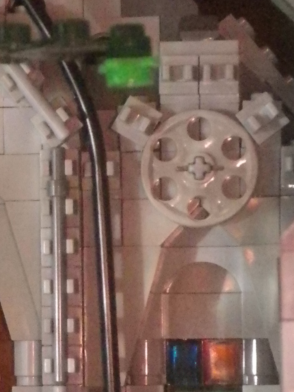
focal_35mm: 189
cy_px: 345
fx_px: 2141
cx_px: -108
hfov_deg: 7.7
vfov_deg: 10.4
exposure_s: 1/50
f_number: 4.6
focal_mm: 8.46
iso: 800
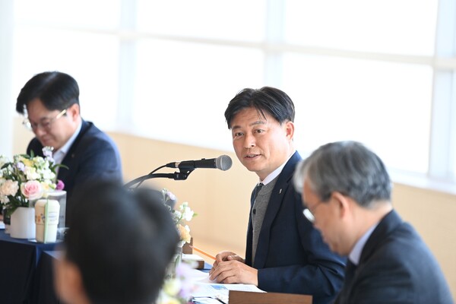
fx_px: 2533
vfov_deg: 6.9
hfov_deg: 10.3
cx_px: 228
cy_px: 152
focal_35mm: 200
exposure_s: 1/800
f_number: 2.8
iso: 2000
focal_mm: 200
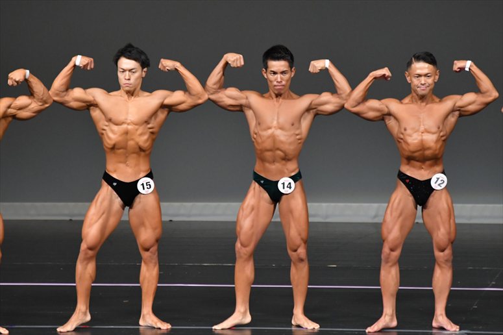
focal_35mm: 345
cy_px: 168
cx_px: 252
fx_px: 4818
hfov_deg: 6.0
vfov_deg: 4.0
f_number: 5.6
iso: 4000
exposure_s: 1/400
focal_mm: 230
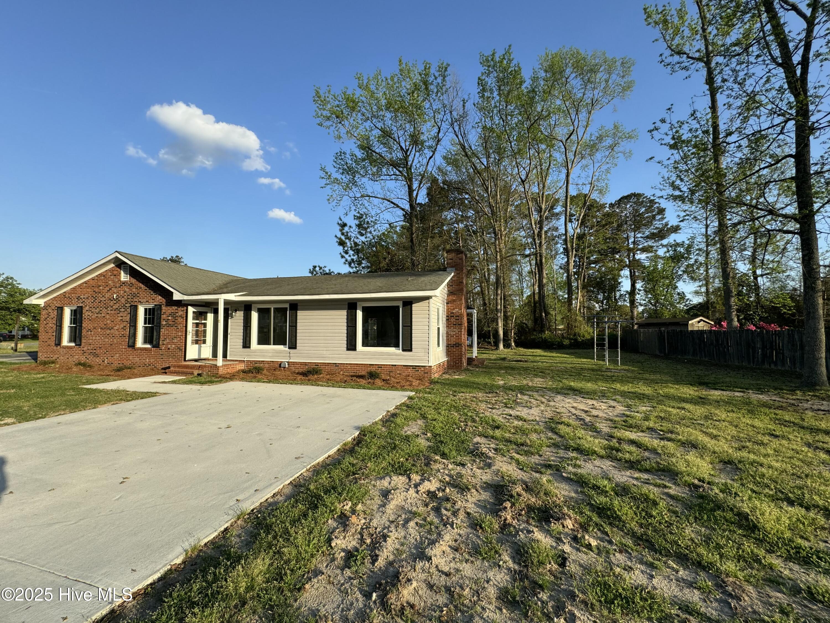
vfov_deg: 85.7
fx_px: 336
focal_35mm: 14
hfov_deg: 102.1
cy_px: 312
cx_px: 415
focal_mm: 2.22
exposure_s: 1/921
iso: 50
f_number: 2.2
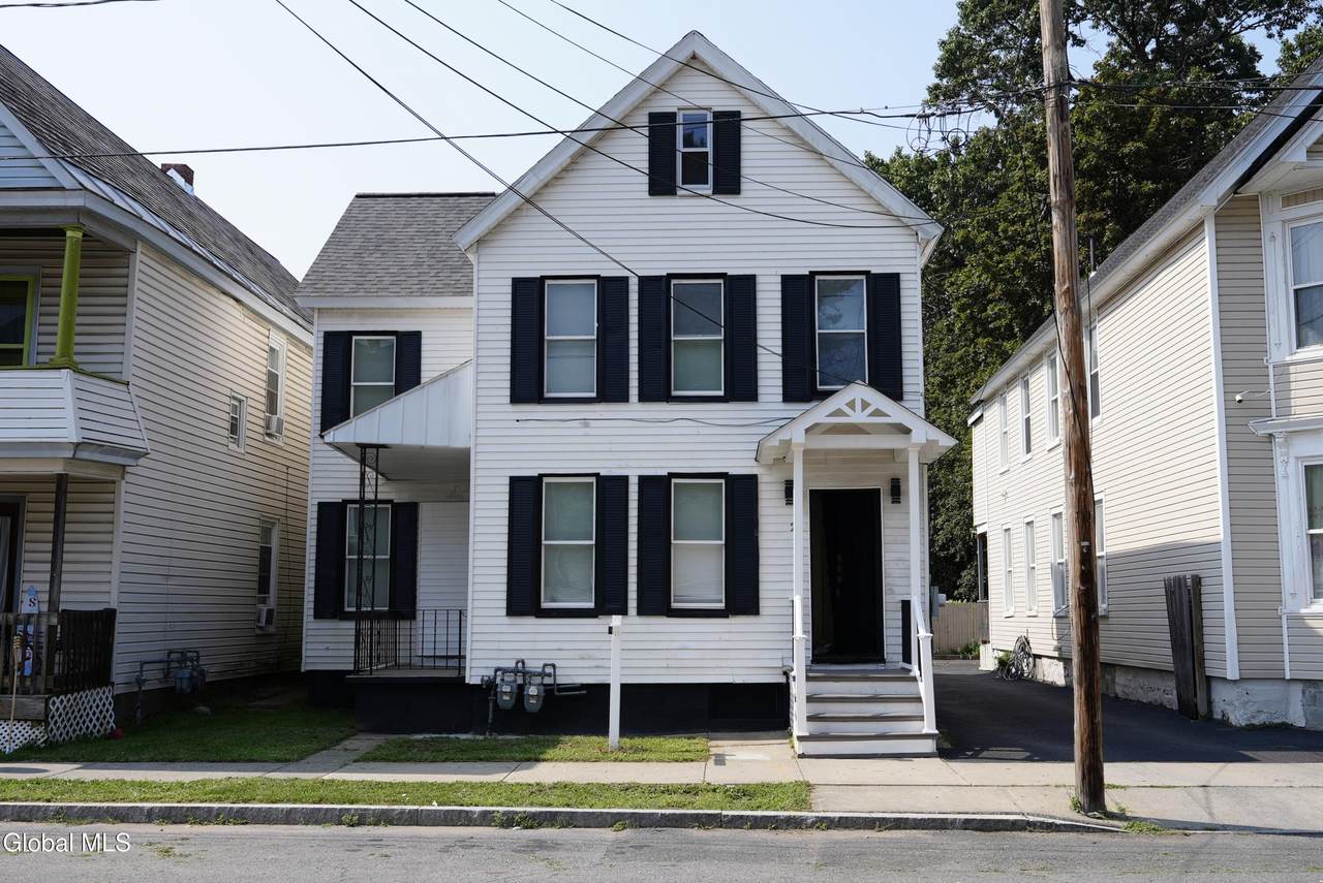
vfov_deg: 40.0
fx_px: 1213
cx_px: 662
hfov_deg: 57.2
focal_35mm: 33
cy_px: 442
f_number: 9
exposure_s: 1/125
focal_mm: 33
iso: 80
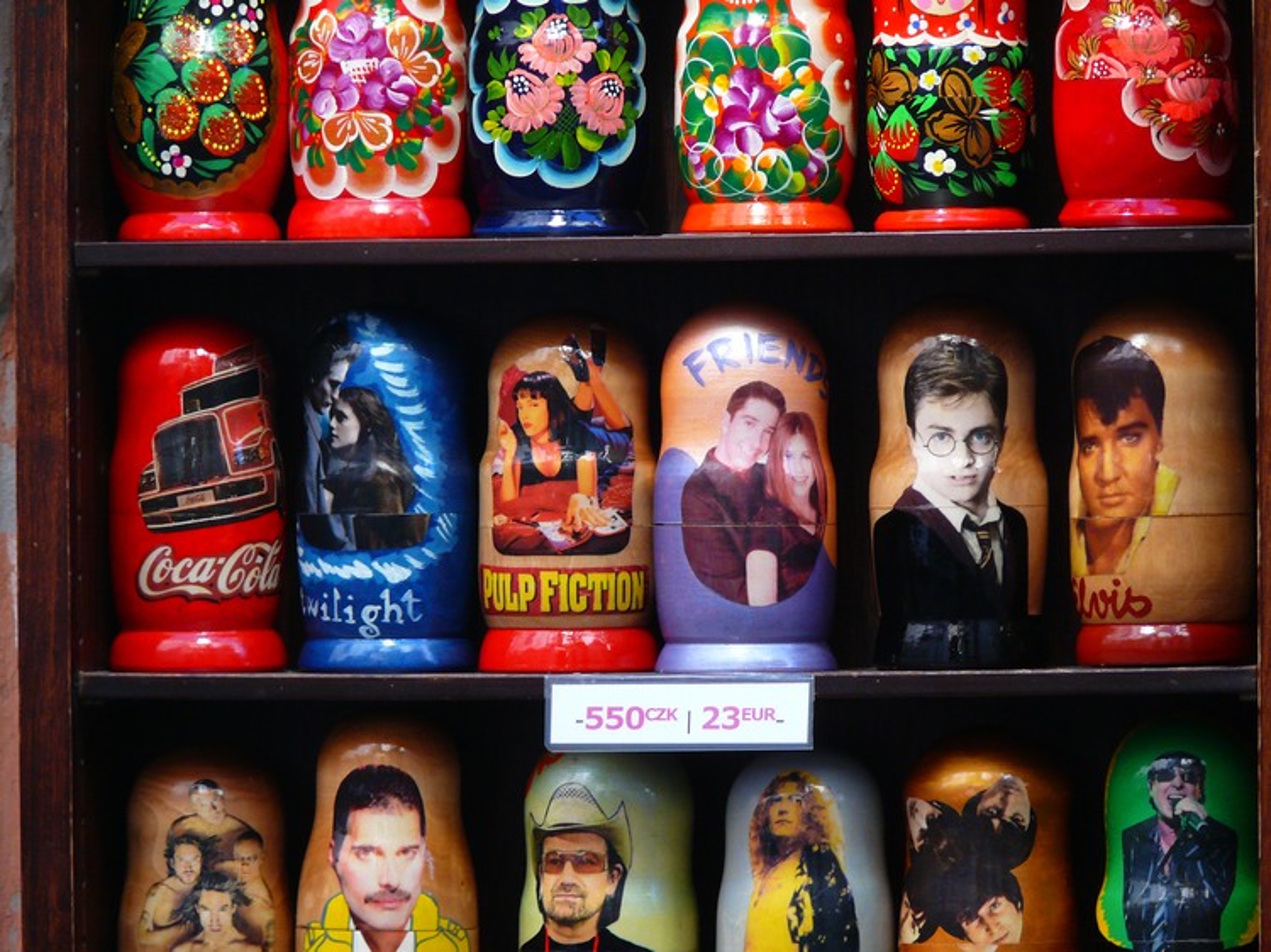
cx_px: 636
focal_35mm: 301
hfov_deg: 6.6
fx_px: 11048
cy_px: 476
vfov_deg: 4.9
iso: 200
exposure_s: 1/80
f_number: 3.6
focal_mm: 63.6
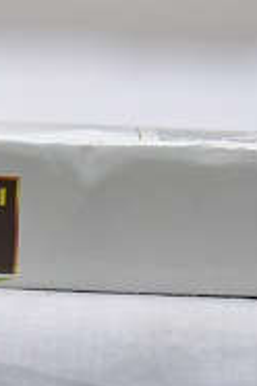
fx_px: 3641
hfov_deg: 4.0
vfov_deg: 6.1
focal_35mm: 340
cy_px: 212
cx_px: 4
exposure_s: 1/125
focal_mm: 120
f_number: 4
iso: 1600
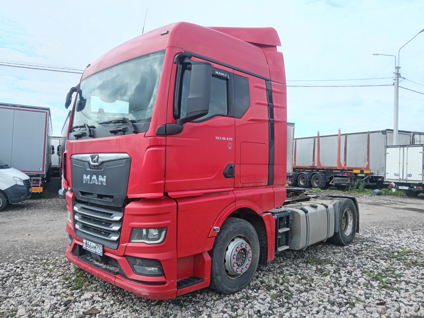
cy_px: 159
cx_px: 212
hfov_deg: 65.3
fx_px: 331
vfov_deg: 51.4
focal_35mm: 27
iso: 100
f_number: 1.9
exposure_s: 1/429
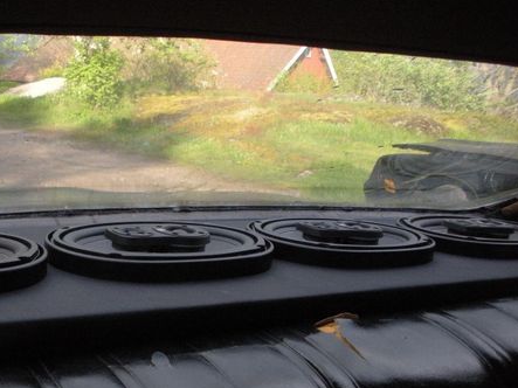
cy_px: 254
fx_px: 778
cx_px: 150
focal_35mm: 52
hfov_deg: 36.2
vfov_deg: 27.9
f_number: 3.5
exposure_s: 1/958
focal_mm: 6.3
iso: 400
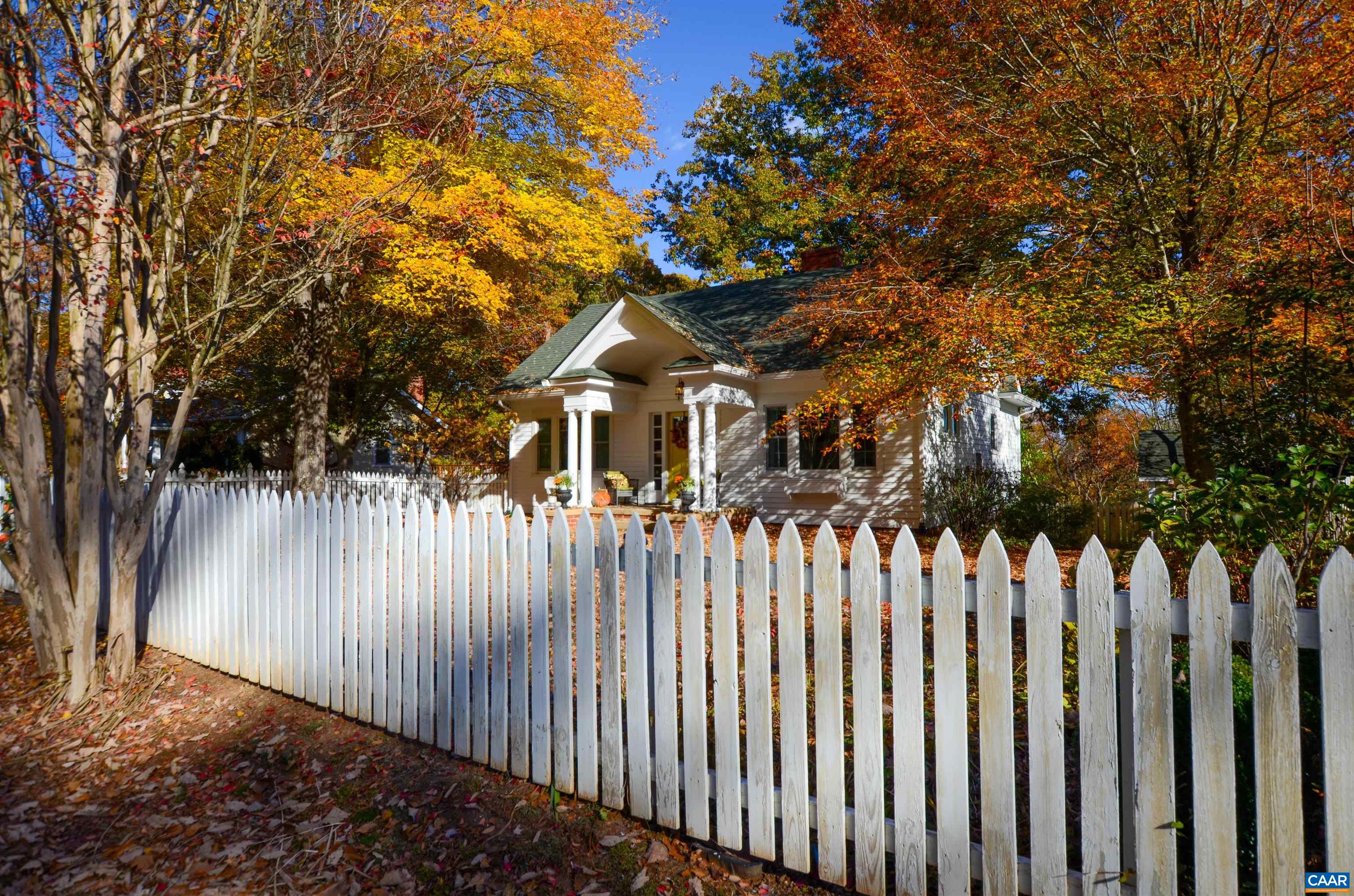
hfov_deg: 85.5
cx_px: 677
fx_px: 732
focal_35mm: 20
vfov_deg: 63.0
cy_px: 448
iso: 100
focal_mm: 13
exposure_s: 1/320
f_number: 9
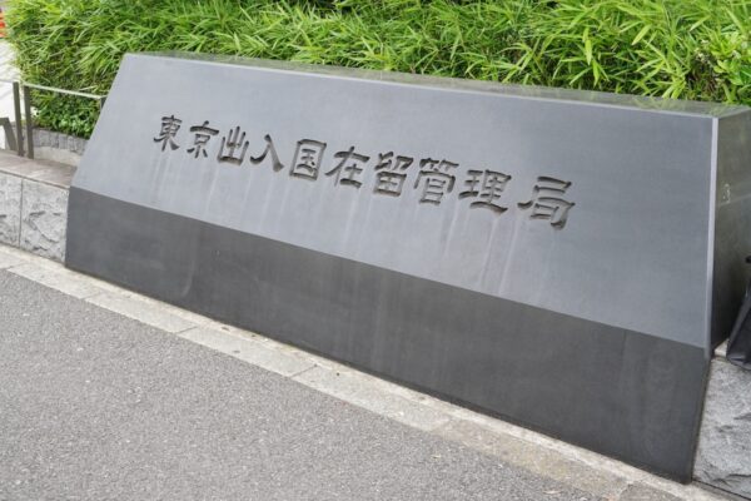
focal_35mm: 43
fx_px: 897
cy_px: 250
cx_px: 376
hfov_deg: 45.4
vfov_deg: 31.2
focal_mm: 43
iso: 400
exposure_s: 1/200
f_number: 6.3
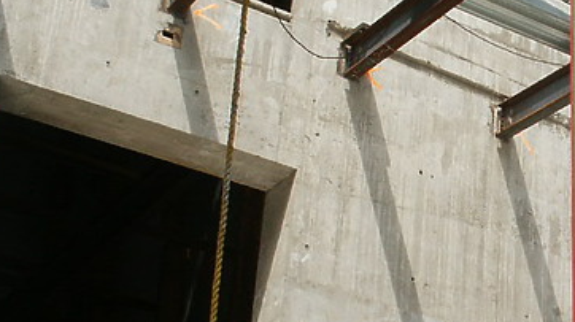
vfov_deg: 11.7
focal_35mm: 103
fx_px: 1569
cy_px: 221
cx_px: 592
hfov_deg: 20.0
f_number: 6.7
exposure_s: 1/90
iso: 64
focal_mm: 8.01
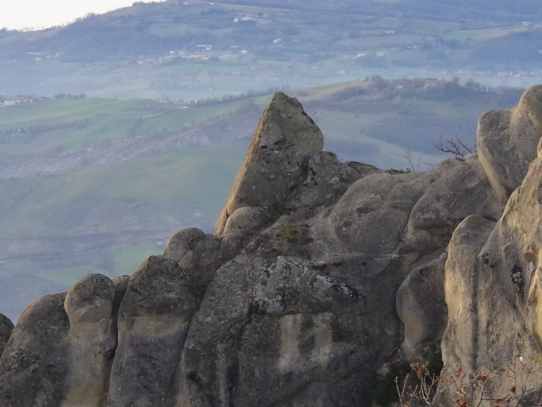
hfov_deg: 9.8
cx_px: 325
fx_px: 3148
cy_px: 283
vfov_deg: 7.4
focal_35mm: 201
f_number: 9
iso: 1600
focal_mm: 60
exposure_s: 1/200
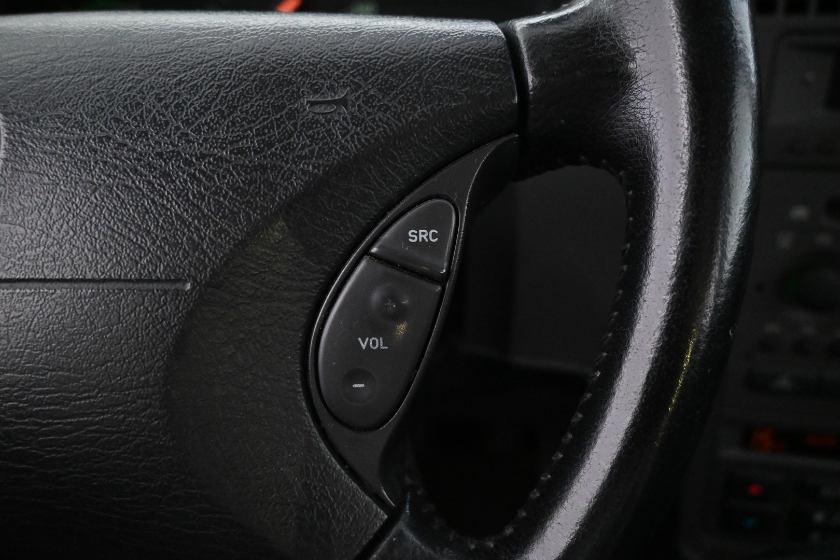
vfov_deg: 44.6
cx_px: 420
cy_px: 280
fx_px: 682
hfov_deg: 63.2
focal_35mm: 29
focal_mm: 19.5
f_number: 3.8
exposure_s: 1/30
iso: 7200
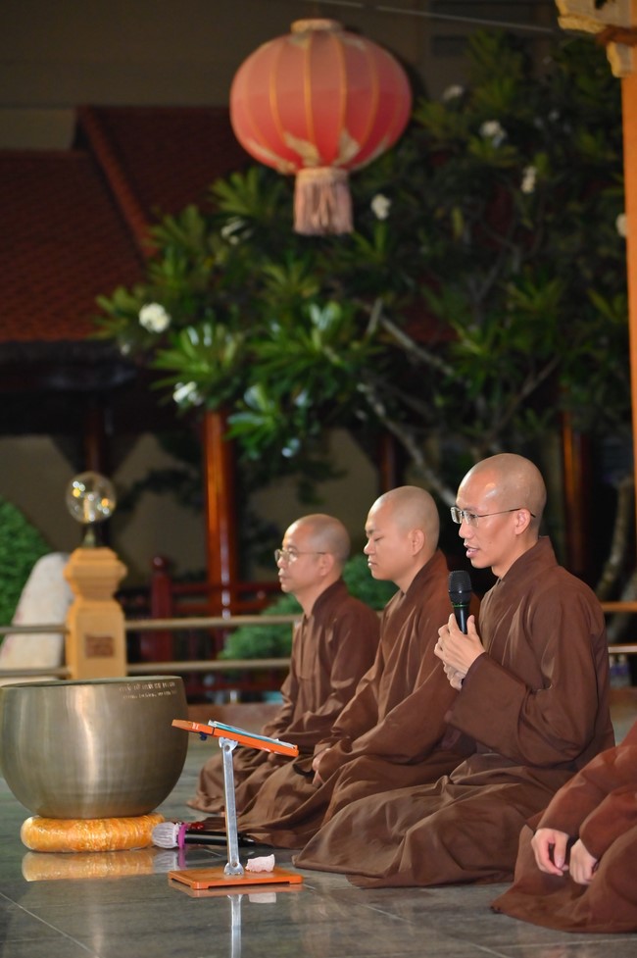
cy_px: 479
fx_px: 3189
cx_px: 318
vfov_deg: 17.1
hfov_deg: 11.4
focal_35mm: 120
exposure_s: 1/80
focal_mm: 120
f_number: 4.5
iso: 2500
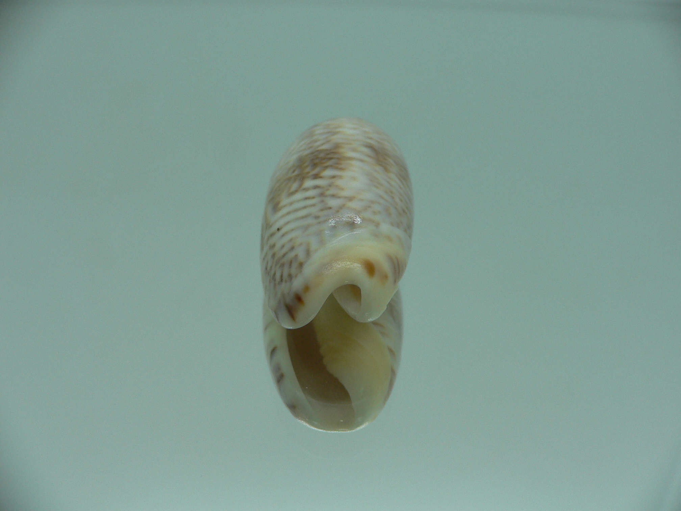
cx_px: 340
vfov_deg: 40.7
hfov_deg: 52.6
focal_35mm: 35
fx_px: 689
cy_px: 256
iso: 80
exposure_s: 1/80
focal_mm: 4.6
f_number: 2.8
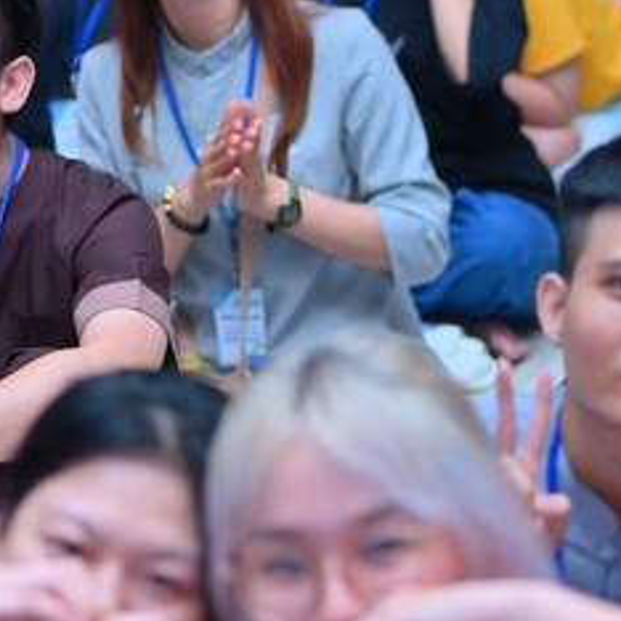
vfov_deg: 8.7
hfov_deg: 8.6
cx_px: 775
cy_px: 230
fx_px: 4080
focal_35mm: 201
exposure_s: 1/200
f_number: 2.8
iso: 1000
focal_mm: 85
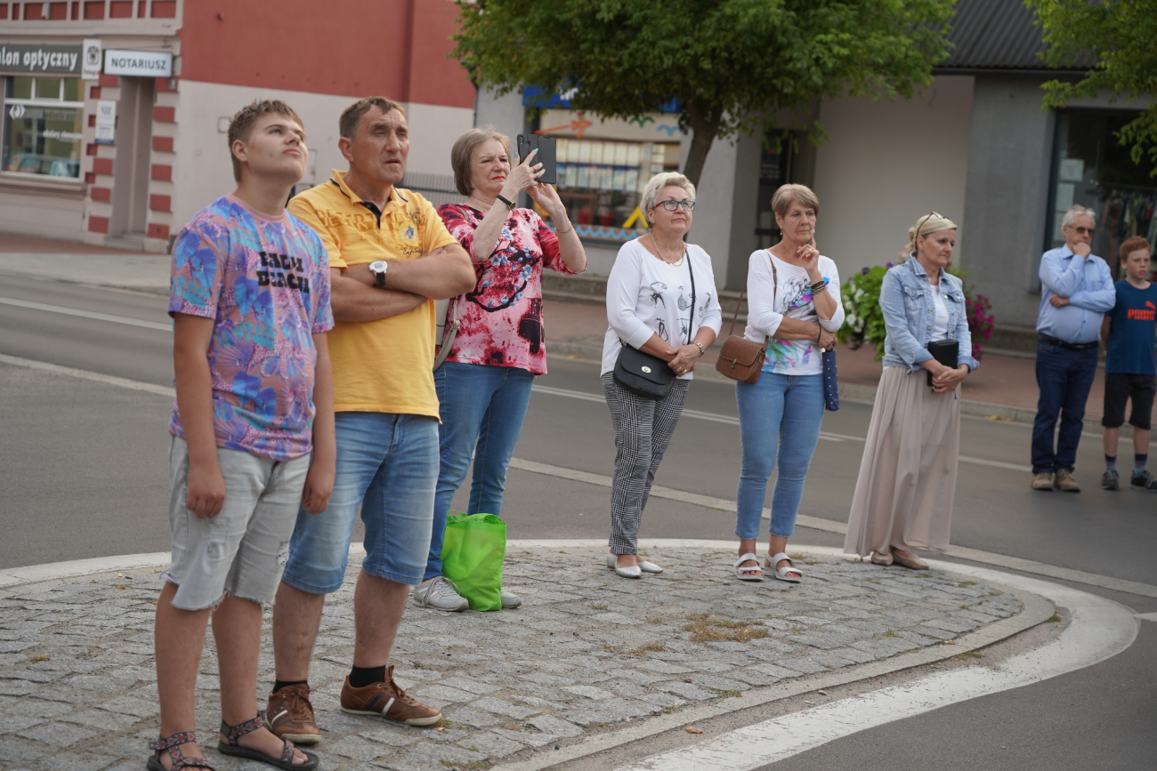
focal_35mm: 73
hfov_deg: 27.7
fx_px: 2346
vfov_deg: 18.7
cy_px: 386
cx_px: 578
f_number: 4
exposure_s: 1/160
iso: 200
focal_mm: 73
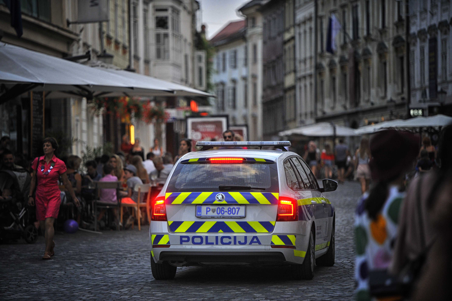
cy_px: 150
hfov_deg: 12.5
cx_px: 226
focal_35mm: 165
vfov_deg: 8.3
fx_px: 2070
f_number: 2.8
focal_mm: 165
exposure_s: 1/1000
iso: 1000
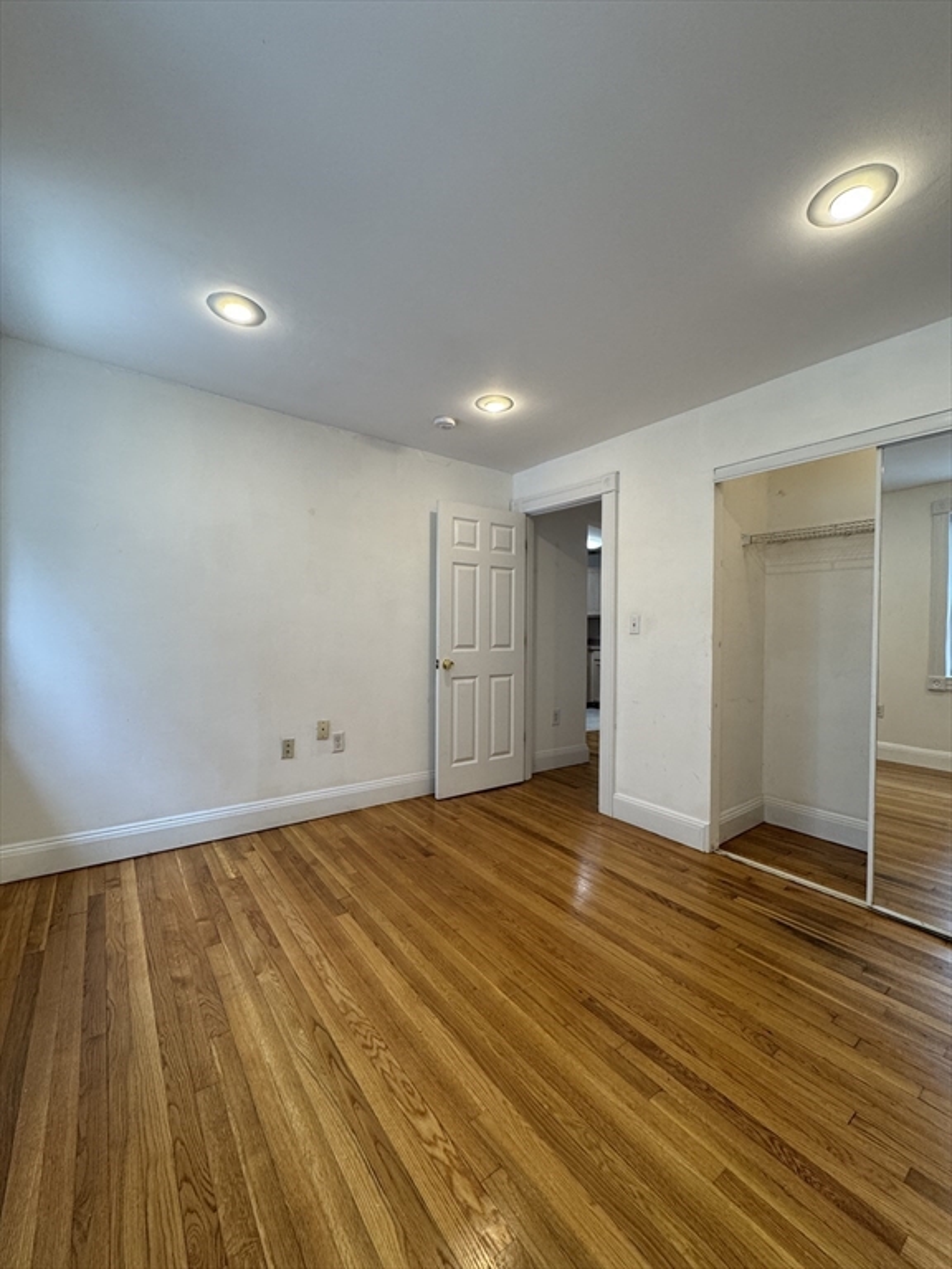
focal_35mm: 14
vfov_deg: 102.1
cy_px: 634
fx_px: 513
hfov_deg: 85.7
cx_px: 476
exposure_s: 1/120
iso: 160
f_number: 2.2
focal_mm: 2.22
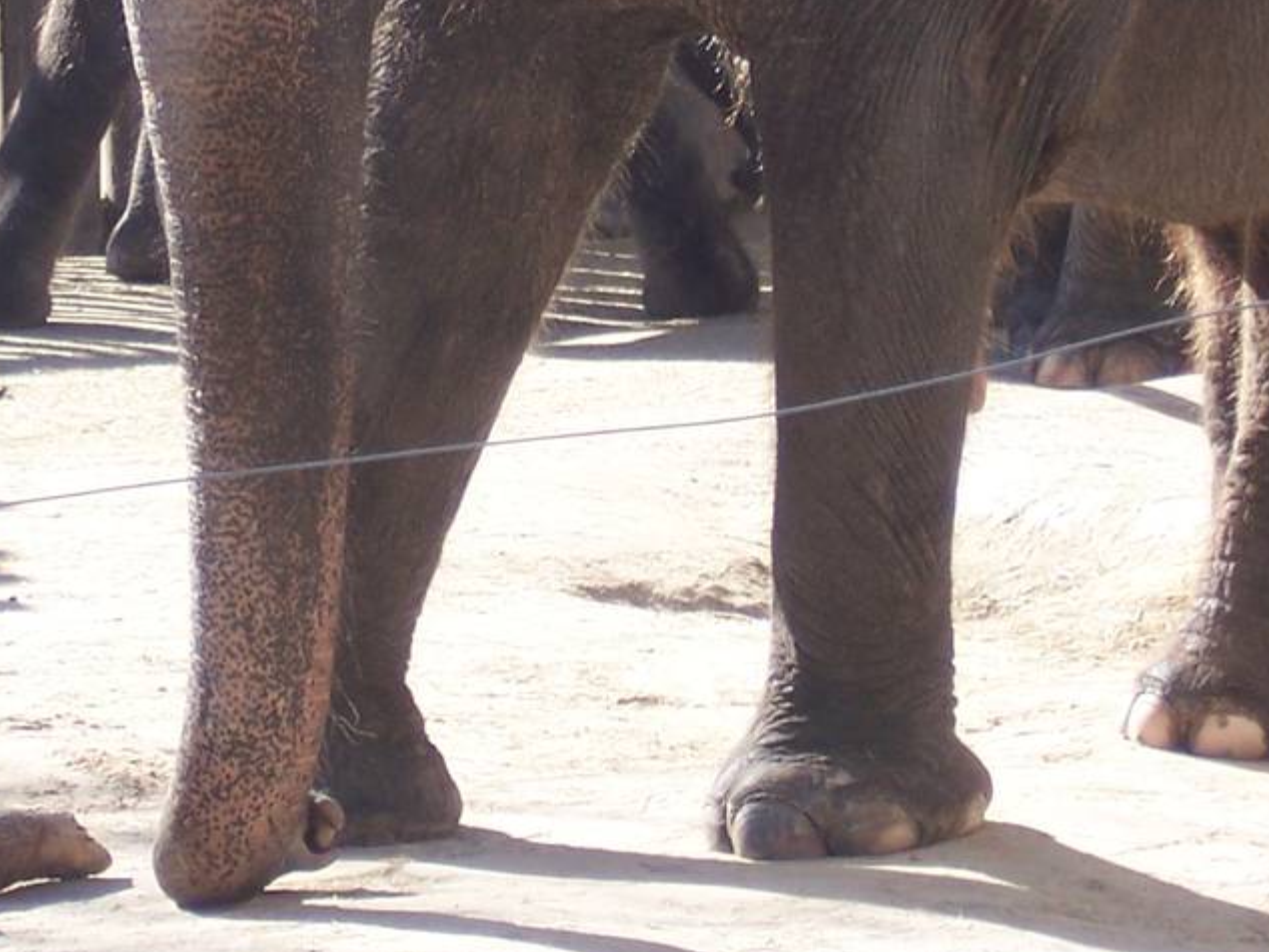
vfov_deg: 4.5
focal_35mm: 333
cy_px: -58
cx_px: 362
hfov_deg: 5.9
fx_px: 12212
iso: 80
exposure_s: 1/180
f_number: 4.8
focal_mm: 22
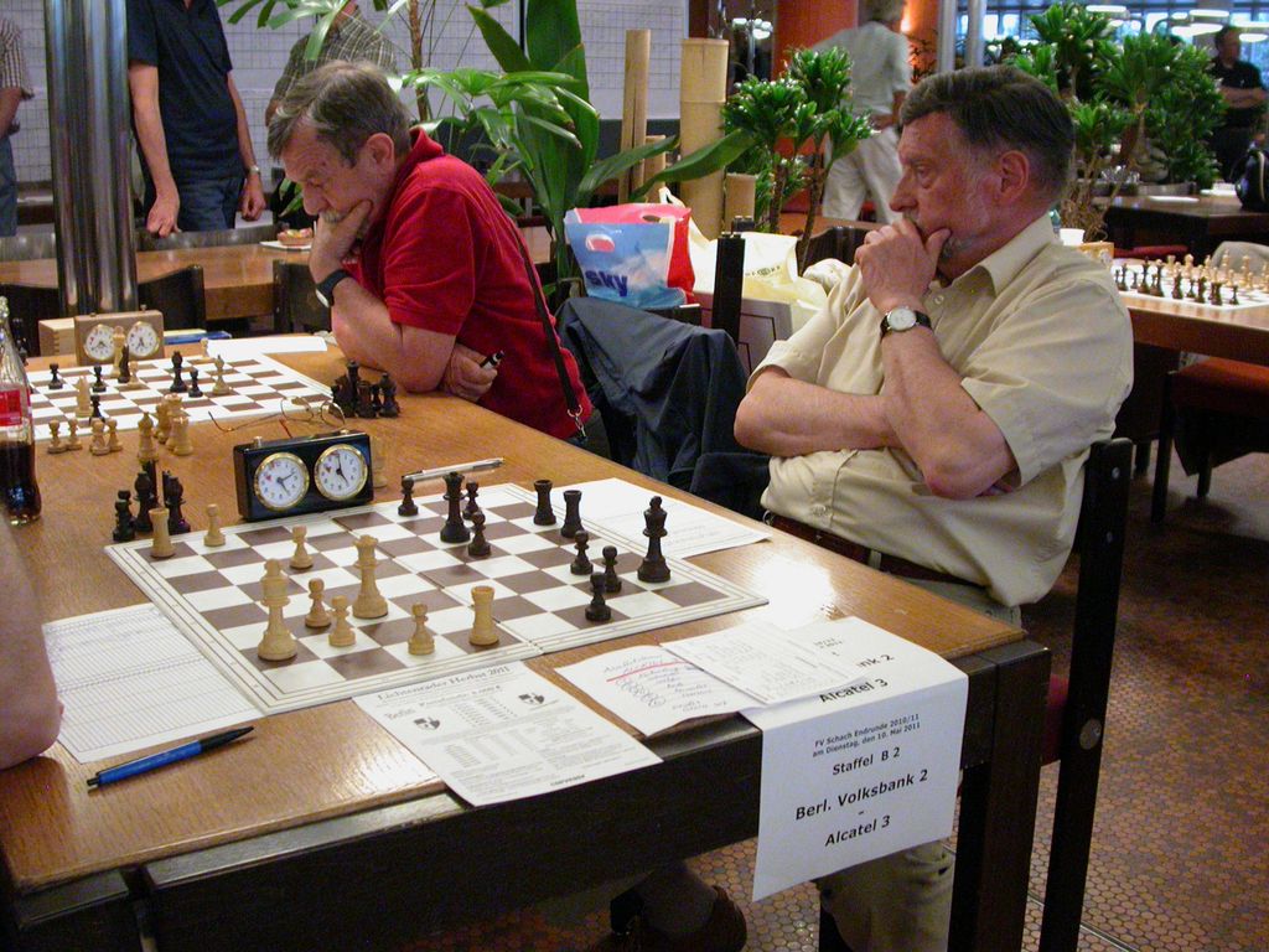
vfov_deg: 37.7
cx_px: 634
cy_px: 476
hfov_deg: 49.0
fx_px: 1393
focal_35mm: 38
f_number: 2.6
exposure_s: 1/34
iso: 400
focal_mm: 8
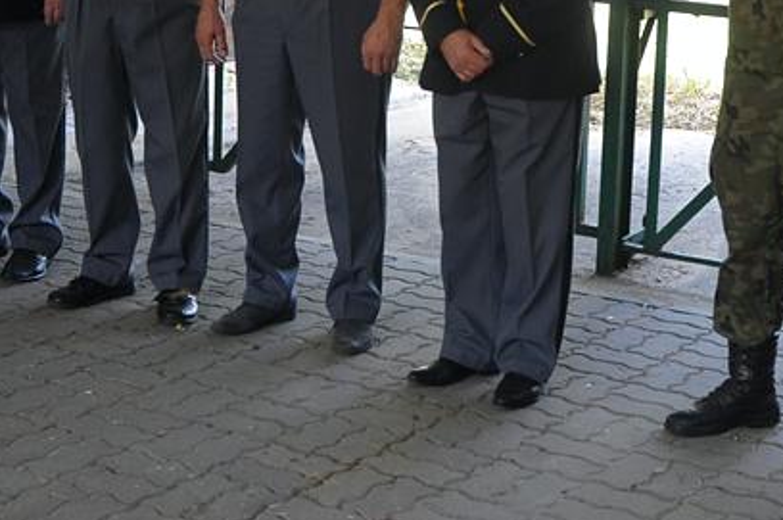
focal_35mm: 78
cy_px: 32
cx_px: 507
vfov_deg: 17.1
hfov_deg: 25.9
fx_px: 1695
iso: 800
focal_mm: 25
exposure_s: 1/160
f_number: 6.3
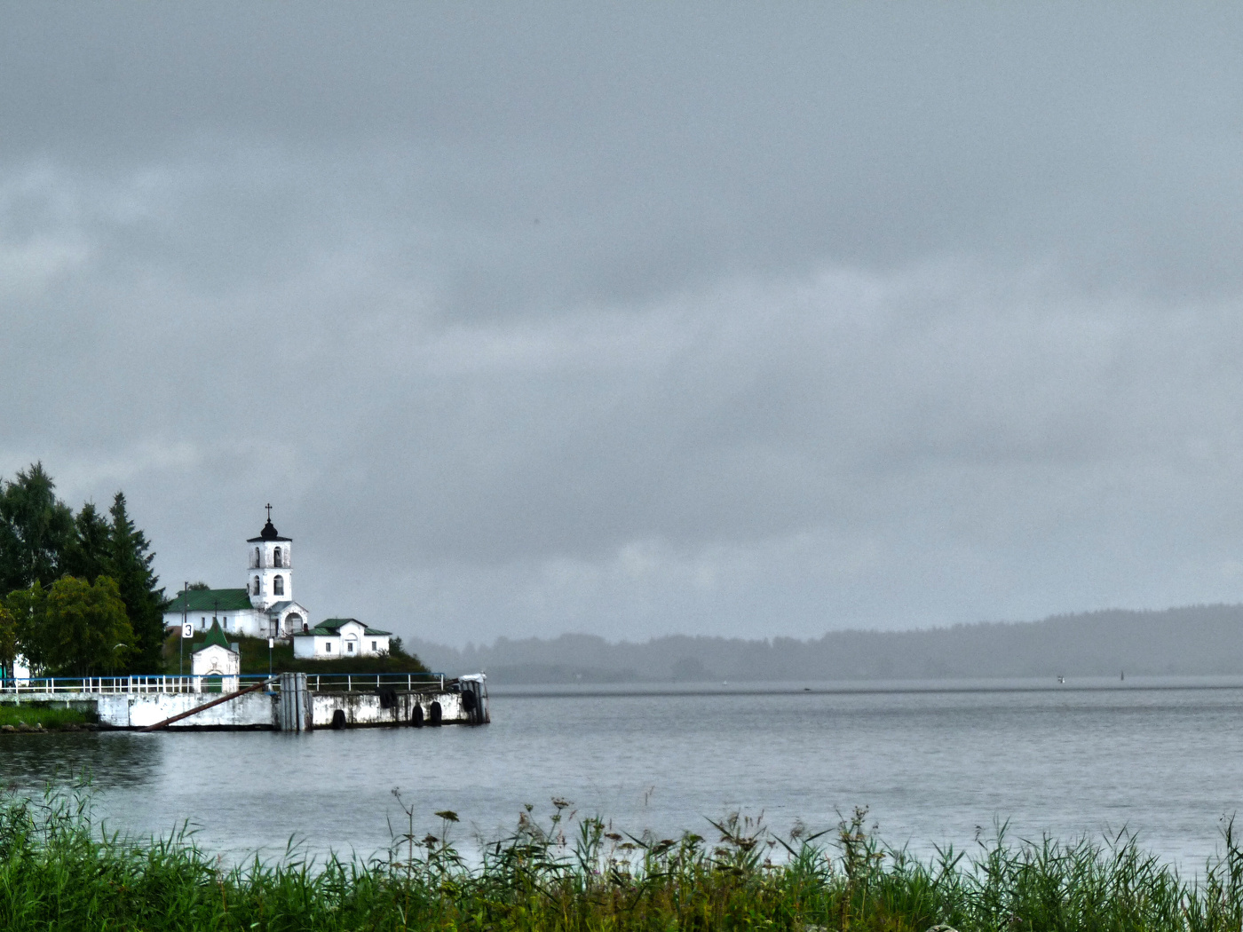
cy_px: 466
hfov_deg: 13.9
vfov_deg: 10.4
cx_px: 622
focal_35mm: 142
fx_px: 5099
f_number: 5.6
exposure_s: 1/320
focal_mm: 25.2
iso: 100
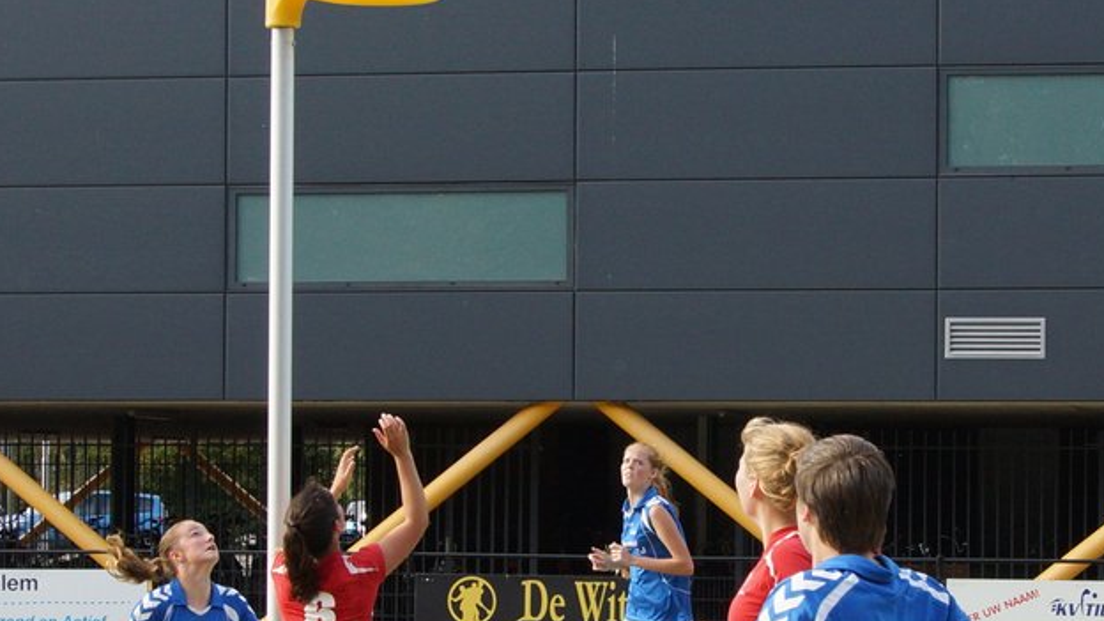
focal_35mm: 67
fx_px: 1961
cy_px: 584
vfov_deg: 17.7
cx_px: 540
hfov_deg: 31.4
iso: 320
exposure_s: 1/500
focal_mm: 26
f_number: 5.6
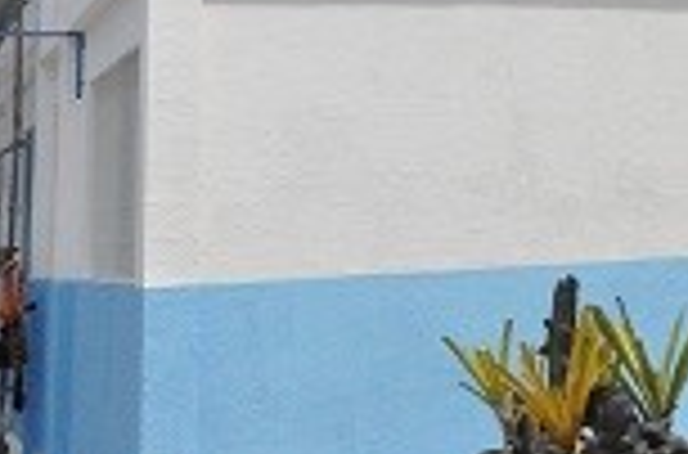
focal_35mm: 99
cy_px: -133
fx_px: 1878
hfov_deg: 18.9
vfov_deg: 13.3
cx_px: 944
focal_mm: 21
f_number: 20
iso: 3200
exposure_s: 1/1600
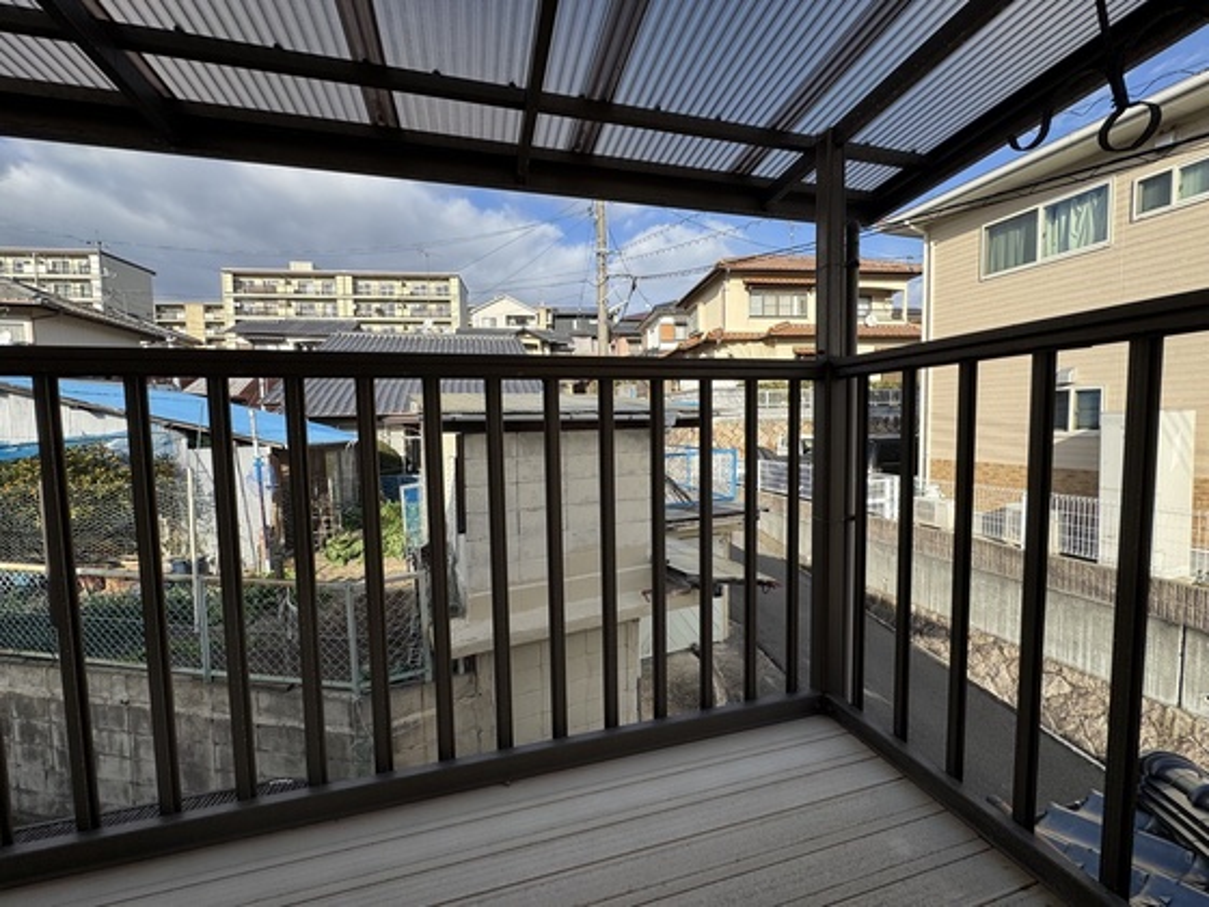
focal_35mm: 14
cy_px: 454
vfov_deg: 85.7
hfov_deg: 102.1
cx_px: 604
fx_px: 489
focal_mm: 2.22
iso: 50
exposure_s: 1/1299
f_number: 2.2
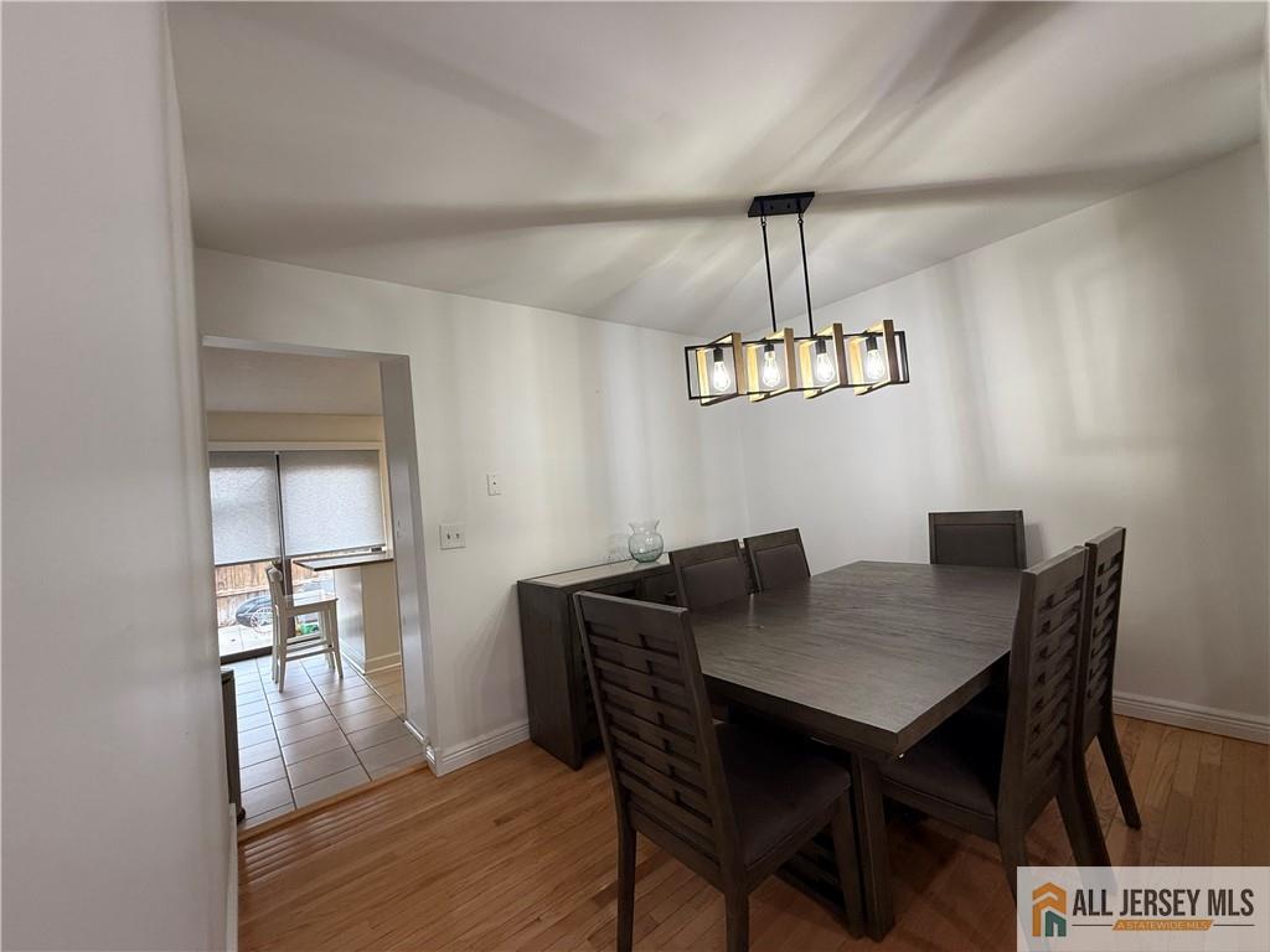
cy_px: 476
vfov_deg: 85.7
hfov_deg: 102.1
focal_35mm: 14
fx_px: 514
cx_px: 635
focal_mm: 2.22
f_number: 2.2
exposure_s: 1/120
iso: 200
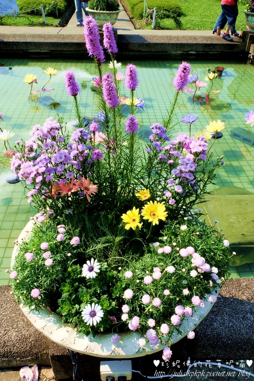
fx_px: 307
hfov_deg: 45.0
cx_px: 127
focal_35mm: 29
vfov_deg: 63.7
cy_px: 190
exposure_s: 1/110
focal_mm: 19.2
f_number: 22
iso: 800
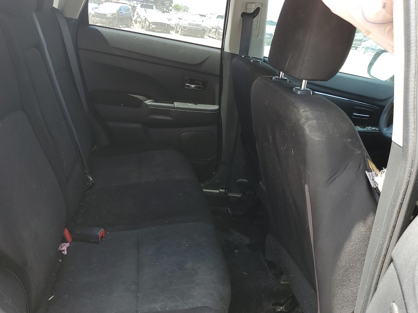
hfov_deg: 55.0
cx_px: 170
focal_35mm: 33
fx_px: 398
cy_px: 156
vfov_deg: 42.9
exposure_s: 1/227
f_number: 1.5
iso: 50
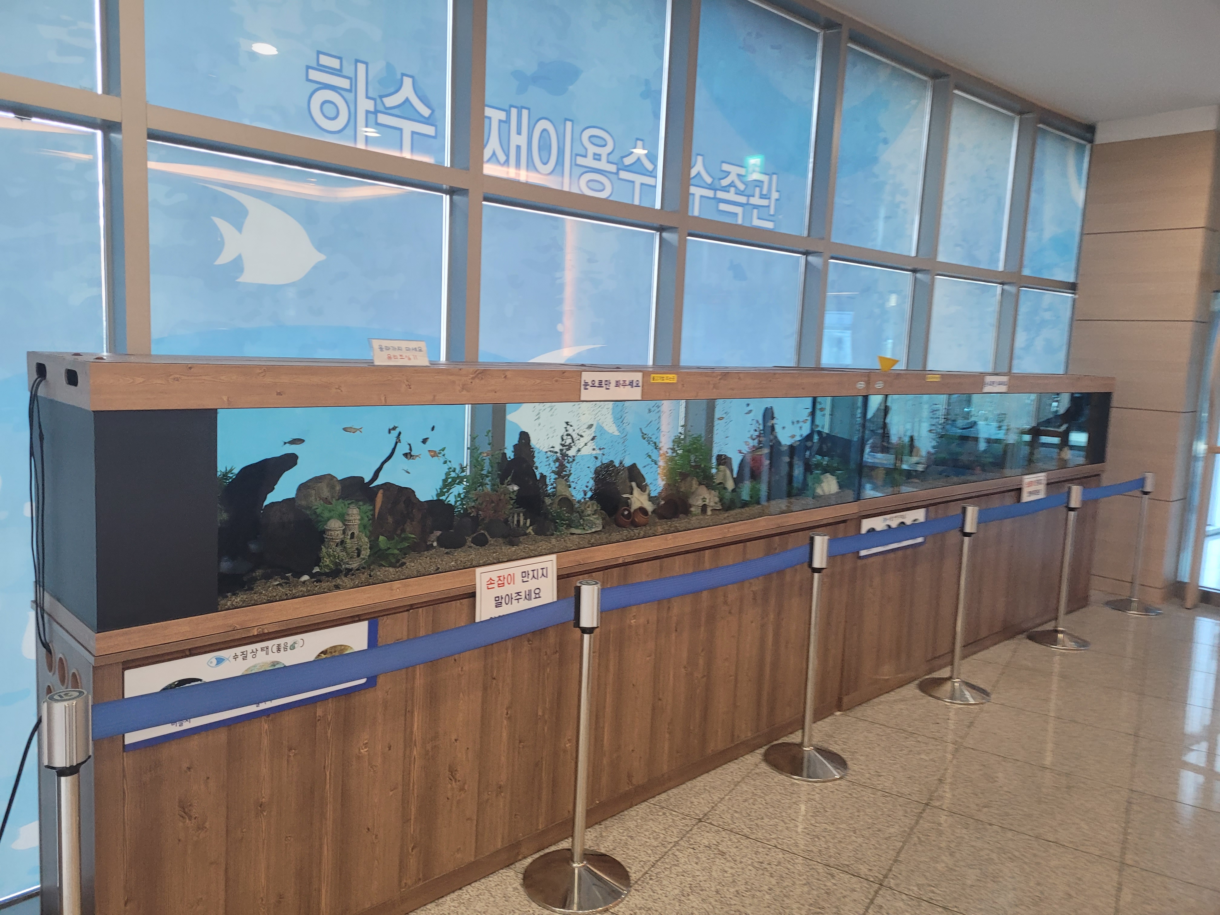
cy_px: 458
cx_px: 610
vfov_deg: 53.1
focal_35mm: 26
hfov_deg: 67.3
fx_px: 916
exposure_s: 1/60
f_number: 1.8
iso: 200
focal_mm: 5.4
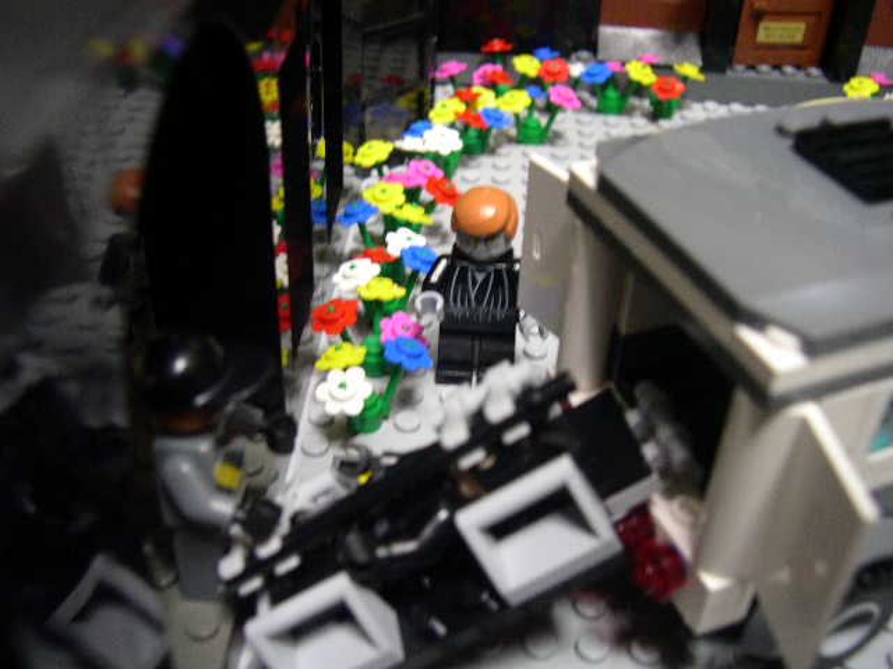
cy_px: 334
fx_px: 980
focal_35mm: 38
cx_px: 446
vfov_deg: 37.7
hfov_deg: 49.0
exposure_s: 1/4.5
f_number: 2.8
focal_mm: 8
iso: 331
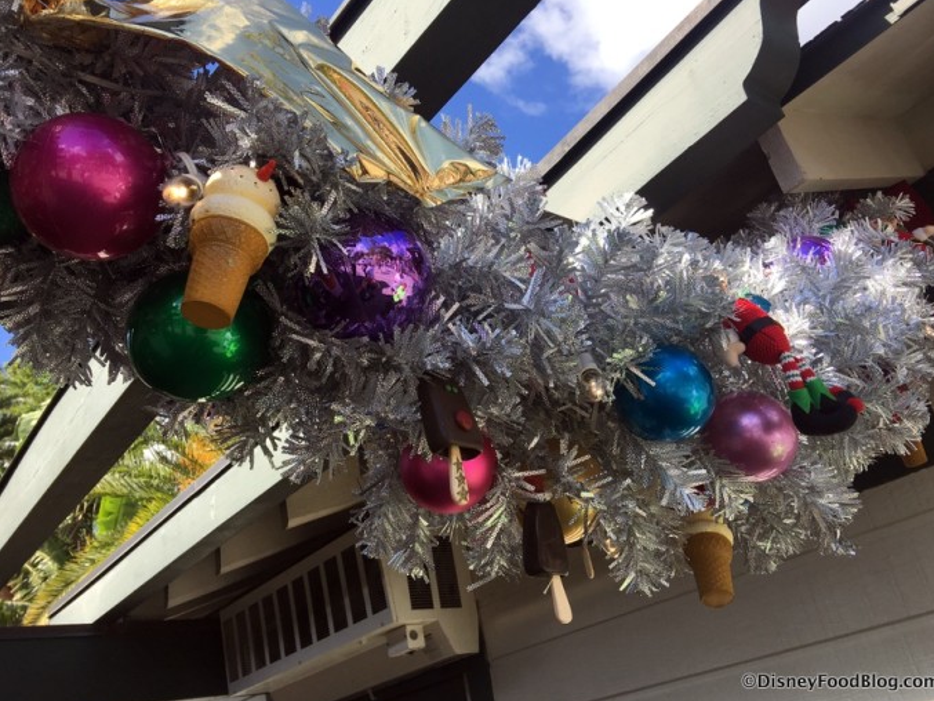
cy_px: 348
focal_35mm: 30
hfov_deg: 59.9
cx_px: 481
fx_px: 810
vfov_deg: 46.8
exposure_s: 1/718
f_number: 2.2
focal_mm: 4.15
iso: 25
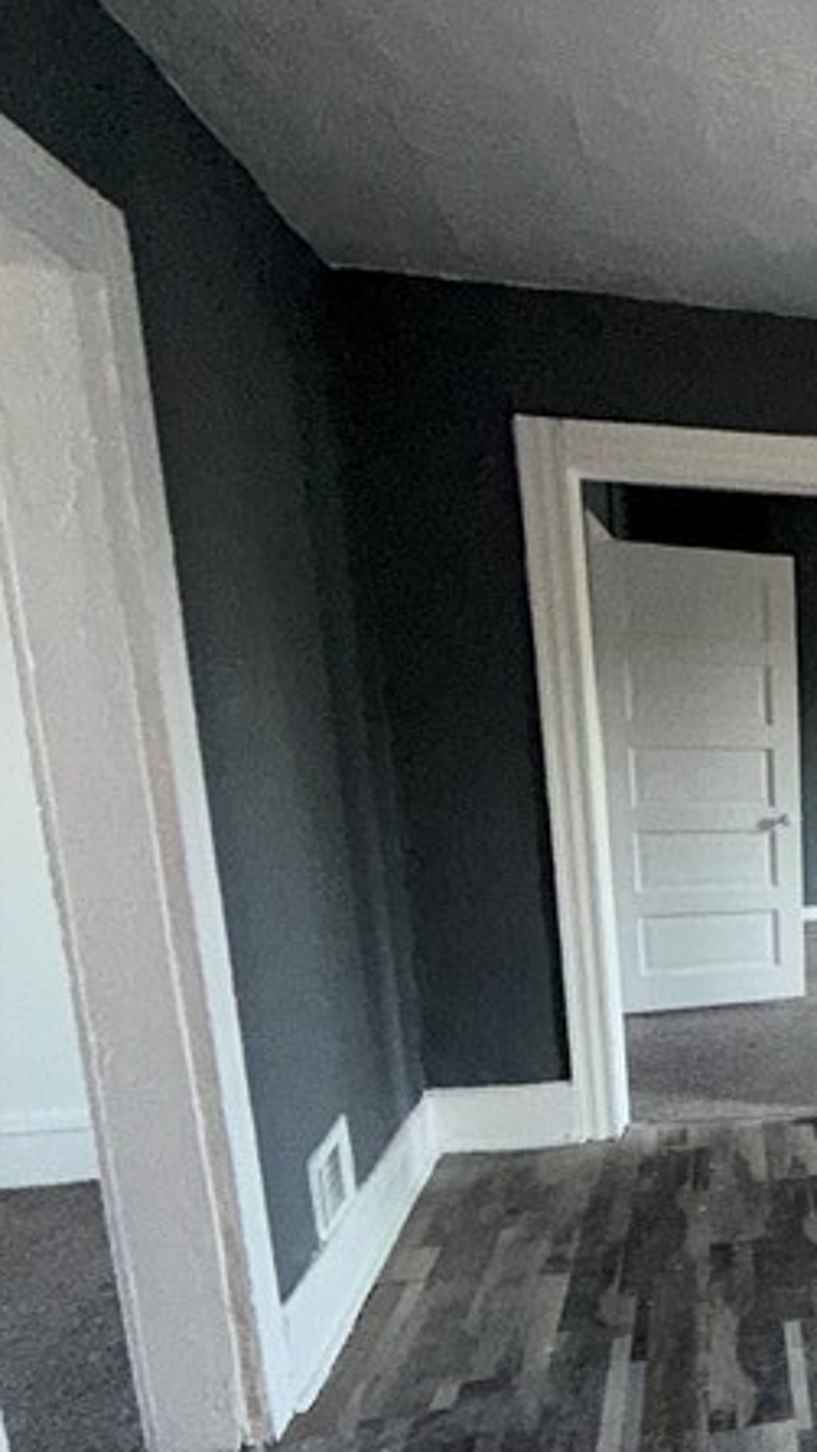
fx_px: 1347
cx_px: 1230
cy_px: 977
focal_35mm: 35
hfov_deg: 25.3
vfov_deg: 55.4
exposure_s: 1/98
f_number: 2.2
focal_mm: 2.22
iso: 160
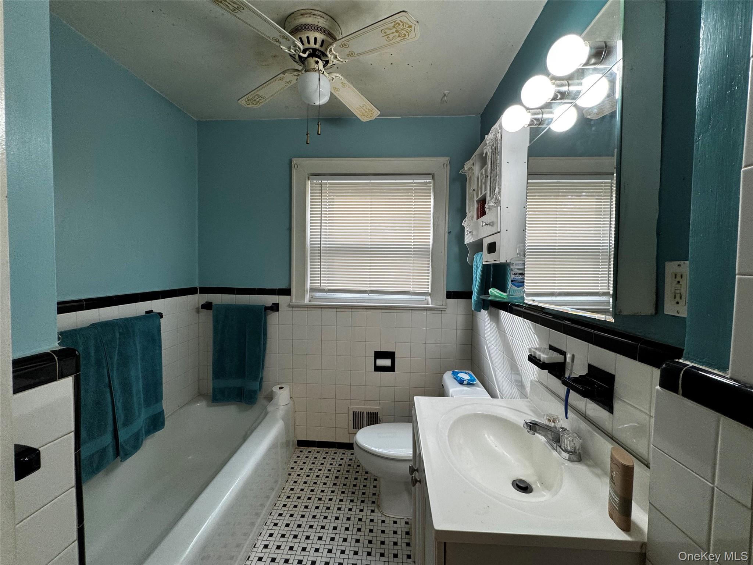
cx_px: 376
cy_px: 282
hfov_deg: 102.1
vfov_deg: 85.7
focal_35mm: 14
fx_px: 305
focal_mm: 2.22
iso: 125
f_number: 2.2
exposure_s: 1/120
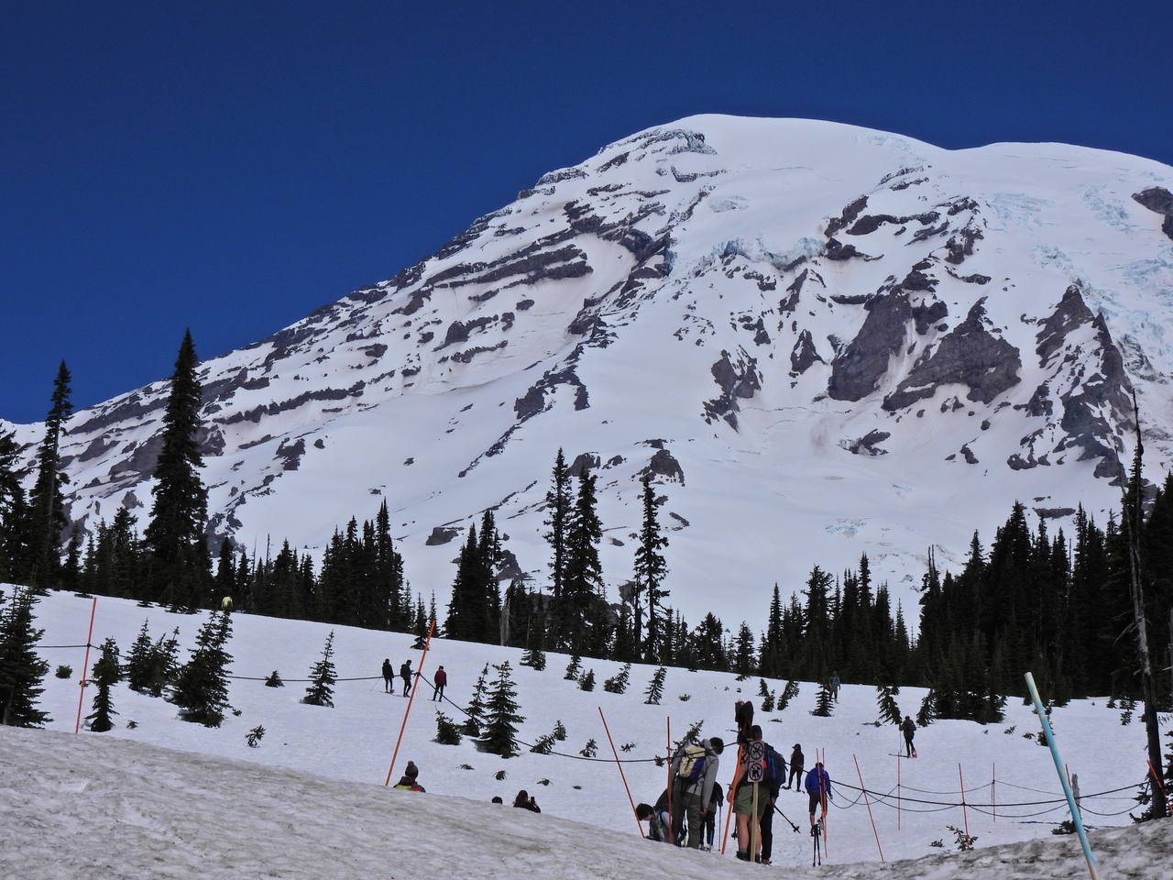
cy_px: 440
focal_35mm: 85
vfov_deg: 17.4
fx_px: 2880
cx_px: 586
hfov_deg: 23.0
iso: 100
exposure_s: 1/2000
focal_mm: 15.2
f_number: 8
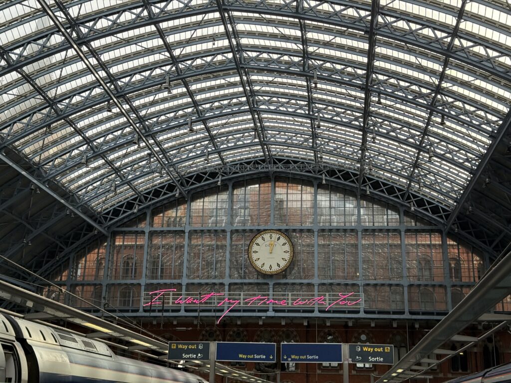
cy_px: 192
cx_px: 256
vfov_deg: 30.3
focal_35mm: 48
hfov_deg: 39.7
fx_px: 709
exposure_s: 1/819
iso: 80
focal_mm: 6.76
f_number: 1.78
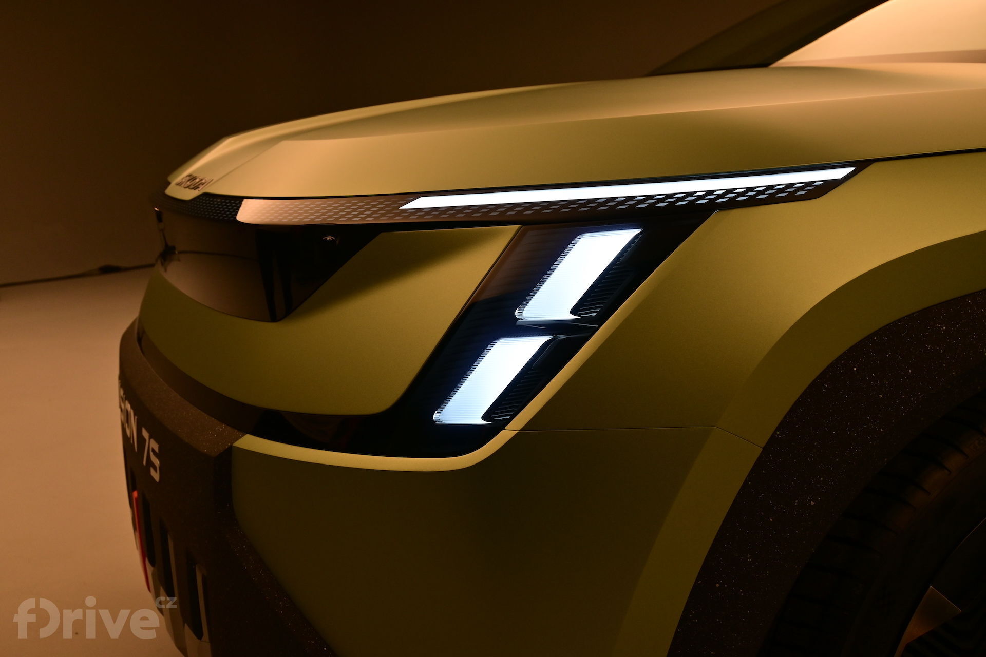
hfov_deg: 47.2
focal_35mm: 41
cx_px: 493
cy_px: 328
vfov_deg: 32.4
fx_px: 1130
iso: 220
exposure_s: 1/40
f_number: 6.3
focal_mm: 27.5
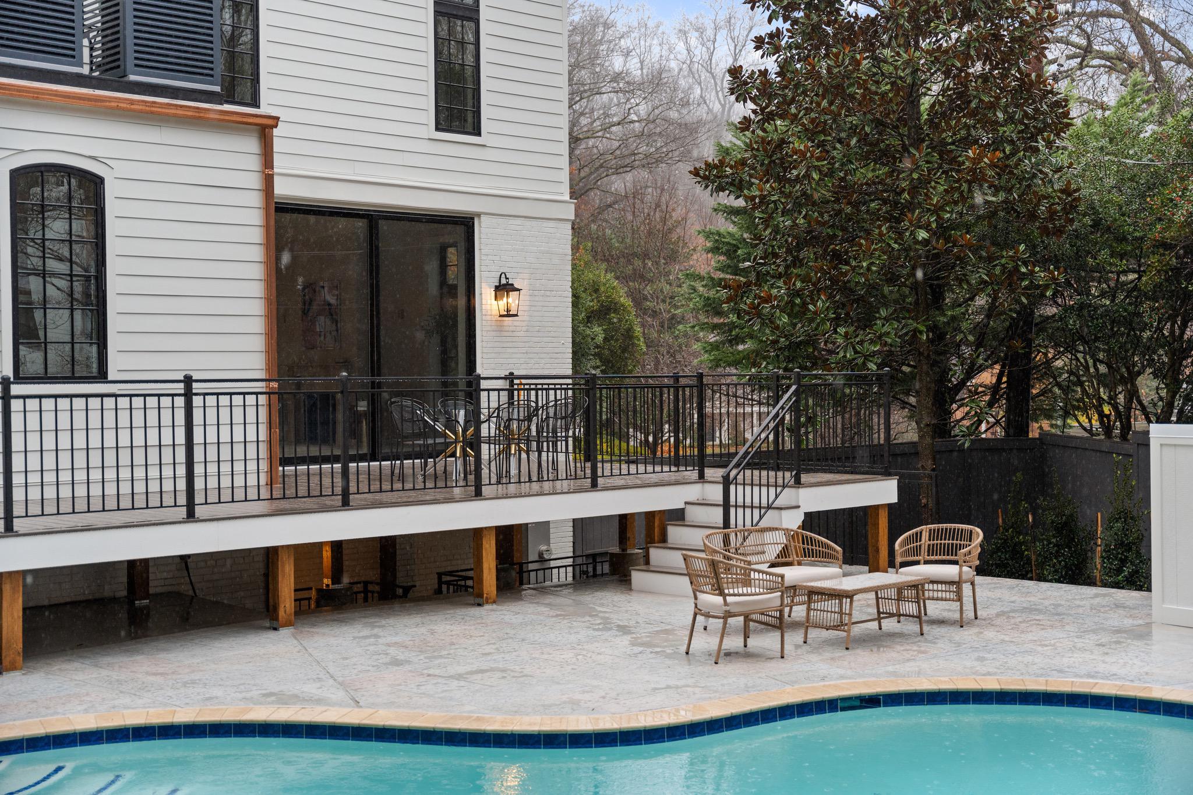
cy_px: 398
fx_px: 1564
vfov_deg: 28.5
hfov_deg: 41.8
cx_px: 596
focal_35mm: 47
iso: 400
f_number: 2.8
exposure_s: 1/500
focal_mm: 47.2
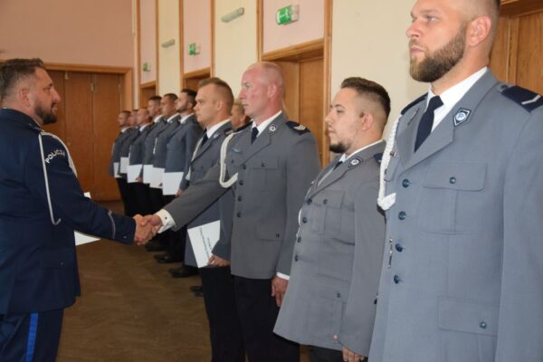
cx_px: 272
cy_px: 181
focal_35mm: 48
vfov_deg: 28.1
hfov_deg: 41.1
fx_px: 724
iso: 1250
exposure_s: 1/60
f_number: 4.2
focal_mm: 32
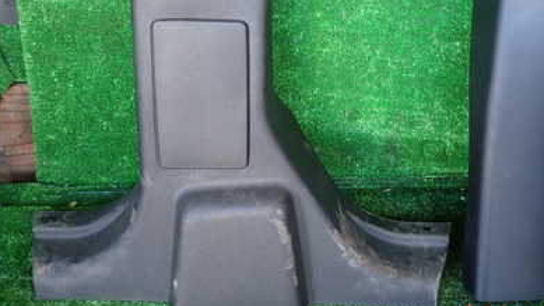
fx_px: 606
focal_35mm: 42
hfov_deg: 47.6
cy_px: 22
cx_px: 362
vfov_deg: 27.2
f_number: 2
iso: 200
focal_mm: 4.5
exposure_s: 1/50
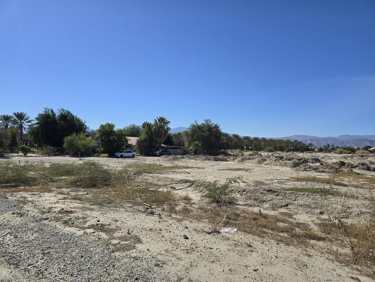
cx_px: 188
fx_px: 249
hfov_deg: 73.9
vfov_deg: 58.9
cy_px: 141
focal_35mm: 23
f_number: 1.7
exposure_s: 1/1154
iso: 12
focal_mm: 6.3
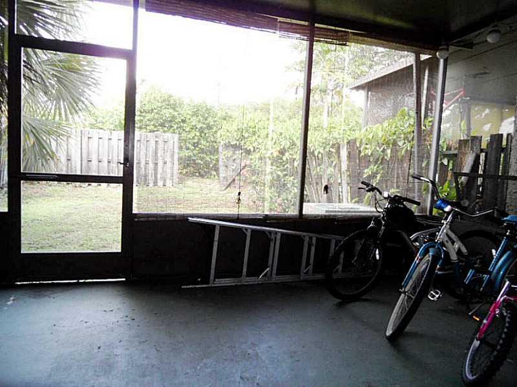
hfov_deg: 71.6
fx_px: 358
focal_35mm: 24
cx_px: 258
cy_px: 194
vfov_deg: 56.8
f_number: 3.2
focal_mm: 3.9
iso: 120
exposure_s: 1/30
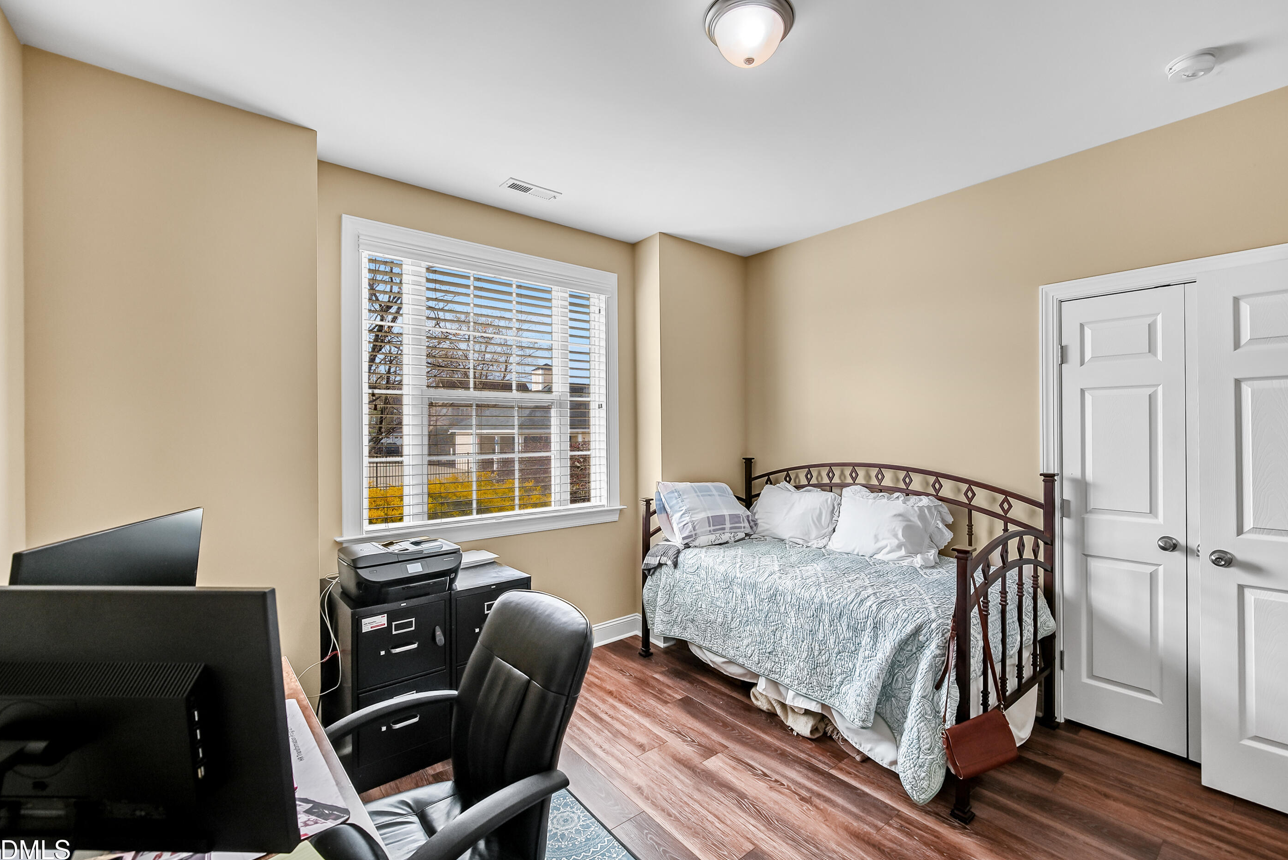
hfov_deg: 100.2
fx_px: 537
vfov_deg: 77.4
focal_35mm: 15
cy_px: 431
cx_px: 687
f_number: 8
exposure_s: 1/50
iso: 250
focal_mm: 14
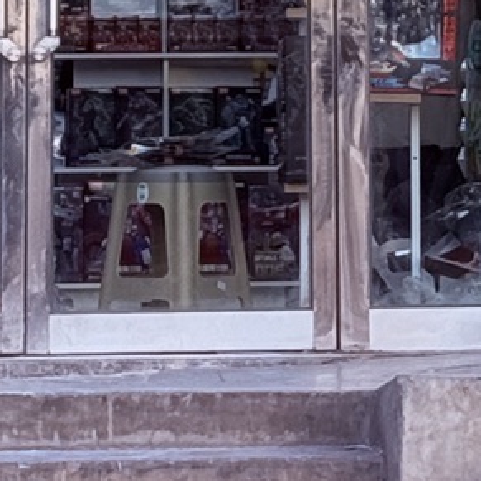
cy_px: -742
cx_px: 334
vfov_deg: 5.7
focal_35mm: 292
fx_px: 4590
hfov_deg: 6.0
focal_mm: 6.76
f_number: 1.78
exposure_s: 1/249
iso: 100
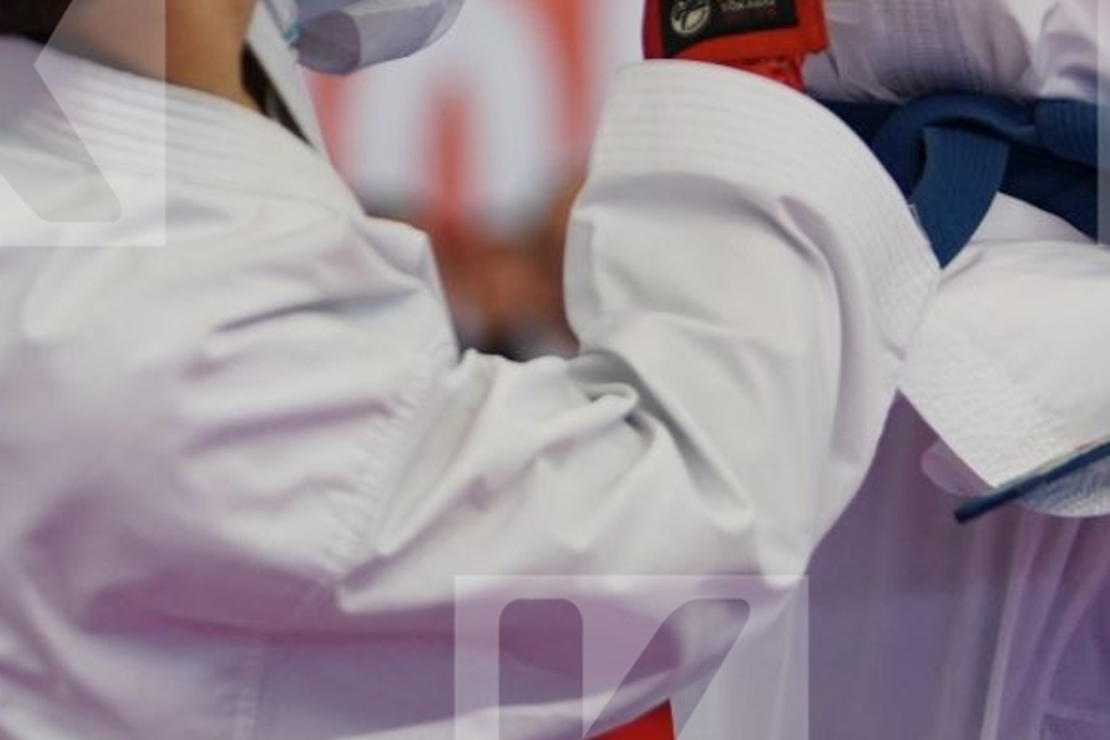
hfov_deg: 6.5
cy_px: 74
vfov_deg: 4.3
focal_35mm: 317
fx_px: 9773
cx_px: 632
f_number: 2.8
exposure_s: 1/1000
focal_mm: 103
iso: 1600
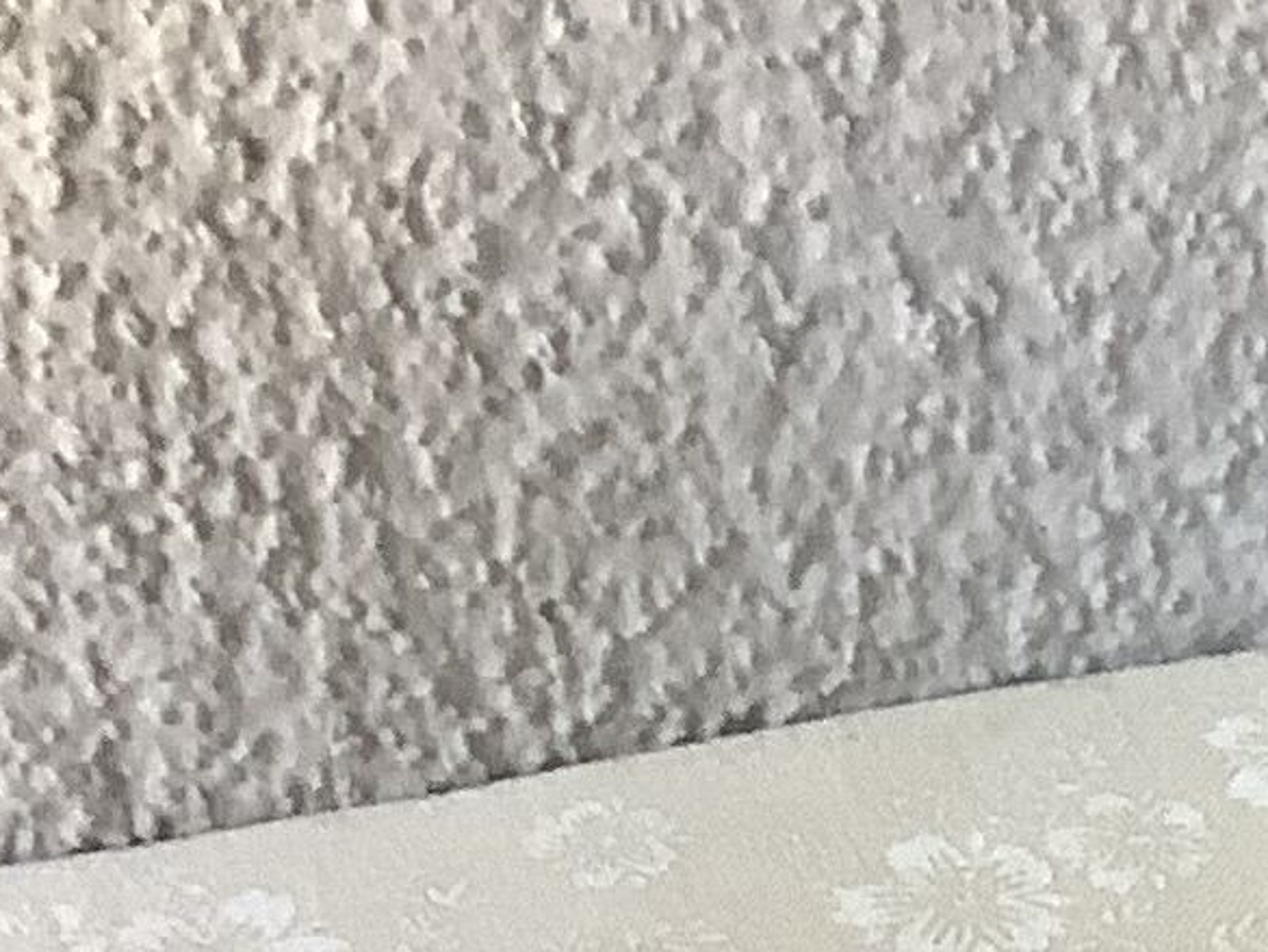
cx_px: 2246
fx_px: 6338
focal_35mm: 173
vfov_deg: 7.8
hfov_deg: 10.7
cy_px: 2498
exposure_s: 1/60
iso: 80
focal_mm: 3.3
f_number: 2.4
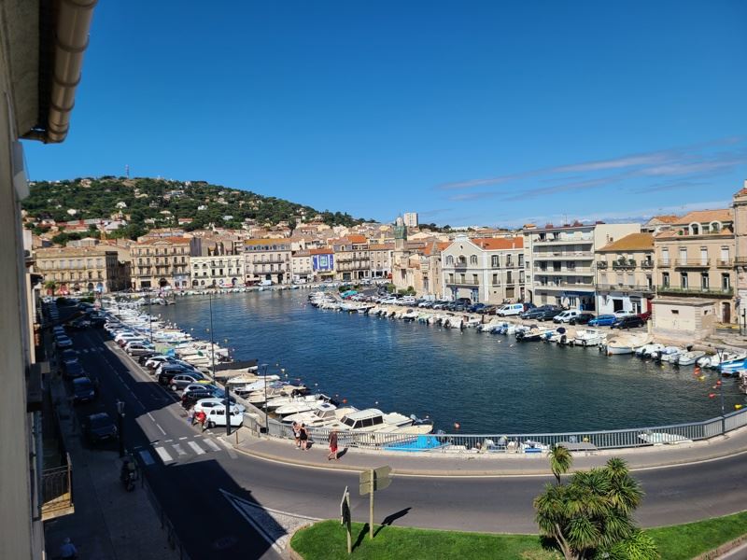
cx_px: 374
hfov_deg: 67.3
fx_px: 561
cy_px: 280
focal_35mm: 26
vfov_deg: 53.1
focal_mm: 5.4
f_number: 1.8
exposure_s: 1/4043
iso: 40
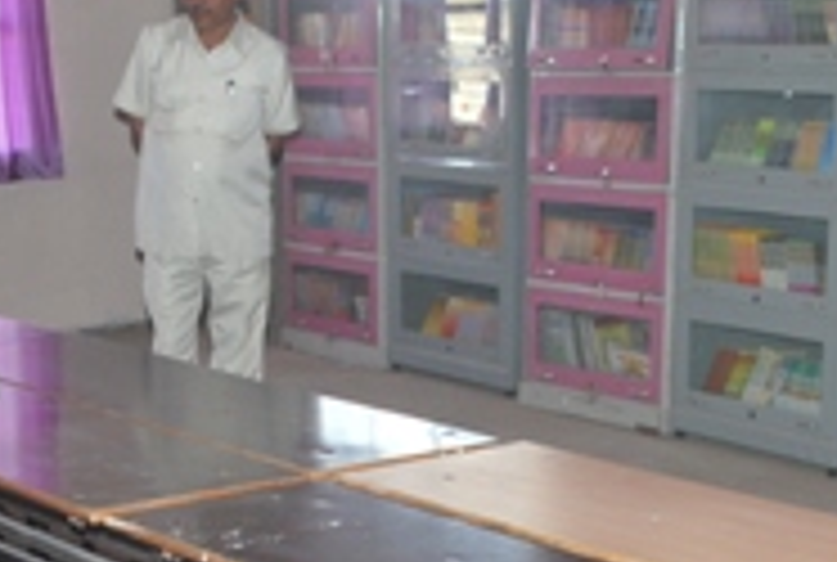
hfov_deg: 24.1
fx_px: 1958
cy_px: 540
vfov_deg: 16.1
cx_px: 344
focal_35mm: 84
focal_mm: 20
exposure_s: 1/60
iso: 200
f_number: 3.8
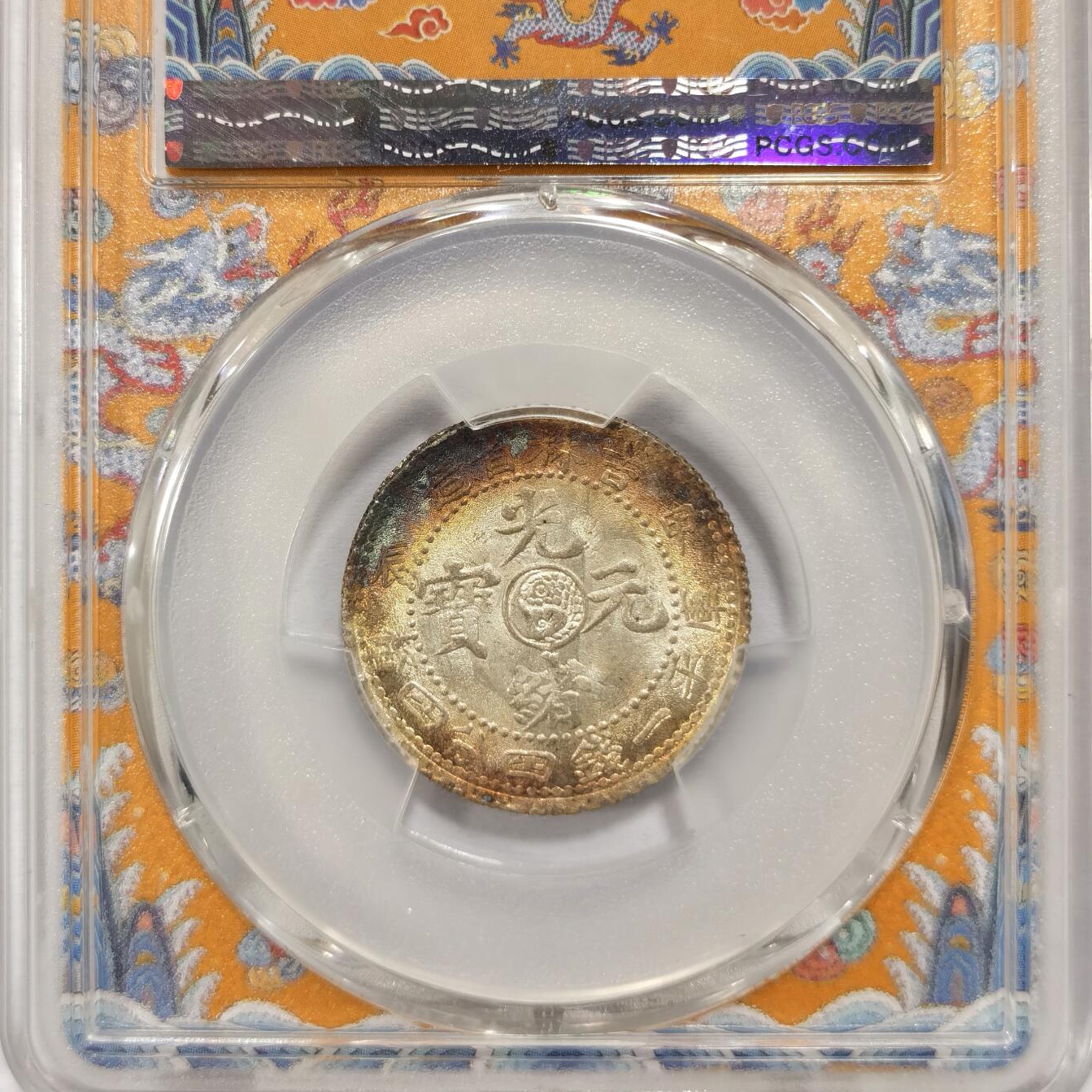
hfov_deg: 26.9
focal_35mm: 64
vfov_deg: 26.8
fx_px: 2284
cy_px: 415
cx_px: 544
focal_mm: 5.56
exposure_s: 1/100
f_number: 16
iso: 100
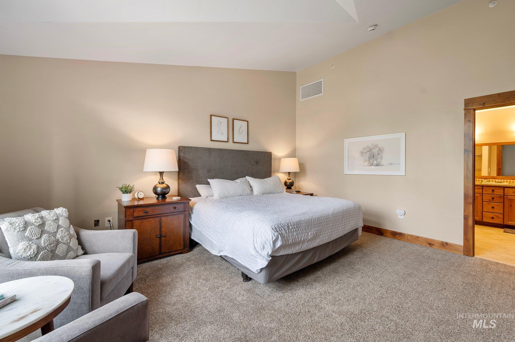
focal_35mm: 15
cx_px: 258
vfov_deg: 77.2
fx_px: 214
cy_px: 171
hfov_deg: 100.4
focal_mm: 15
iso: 160
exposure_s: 1/2.5
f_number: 6.3
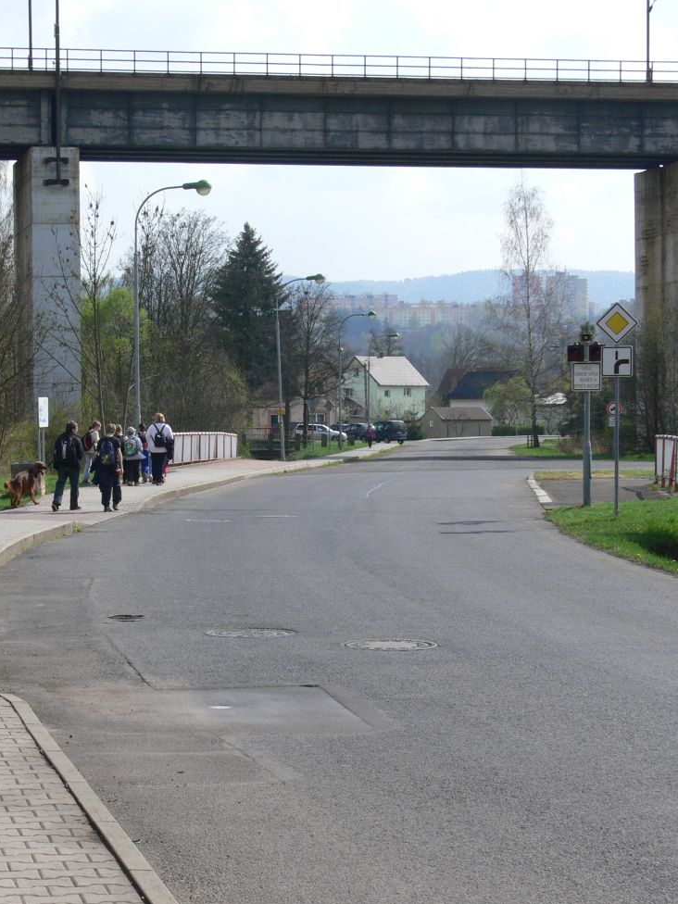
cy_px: 452
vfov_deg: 22.5
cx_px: 142
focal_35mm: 87
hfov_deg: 16.9
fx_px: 2272
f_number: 6.3
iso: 100
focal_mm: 13.7
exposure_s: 1/400
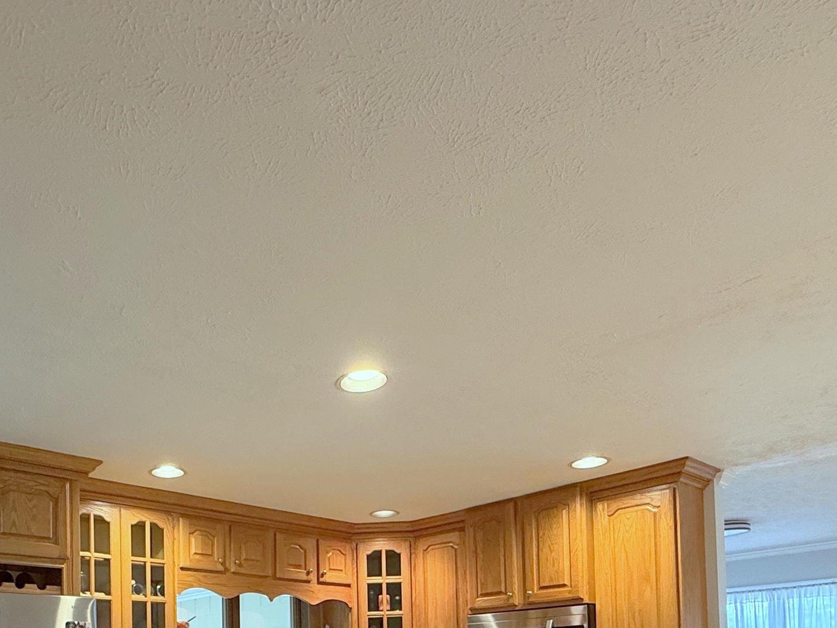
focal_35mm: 30
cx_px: 249
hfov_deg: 58.0
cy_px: 657
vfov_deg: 39.9
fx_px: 725
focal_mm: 2.22
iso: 320
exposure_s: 1/60
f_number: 2.2
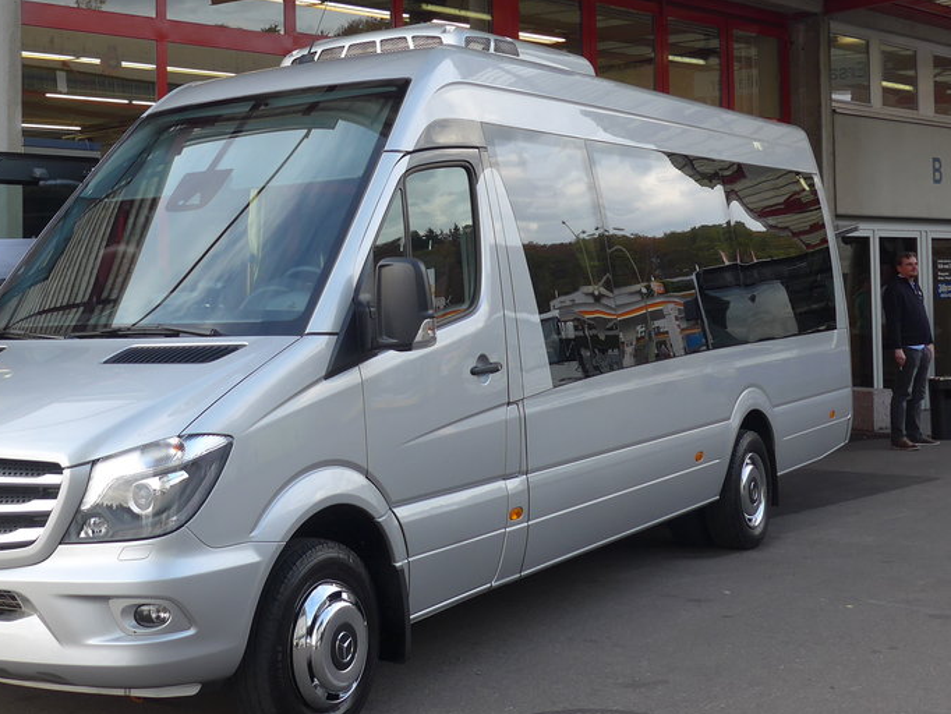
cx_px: 259
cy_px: 231
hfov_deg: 36.7
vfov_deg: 28.4
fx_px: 1402
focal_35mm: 51
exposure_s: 1/125
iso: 80
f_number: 2.8
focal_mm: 6
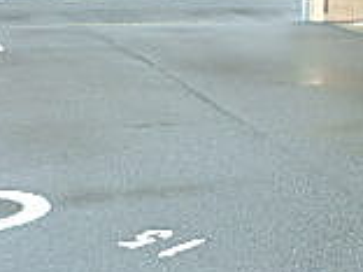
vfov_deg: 16.7
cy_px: -12
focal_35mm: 86
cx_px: 440
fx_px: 902
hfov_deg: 21.1
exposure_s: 1/60
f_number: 3.5
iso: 125
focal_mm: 3.7
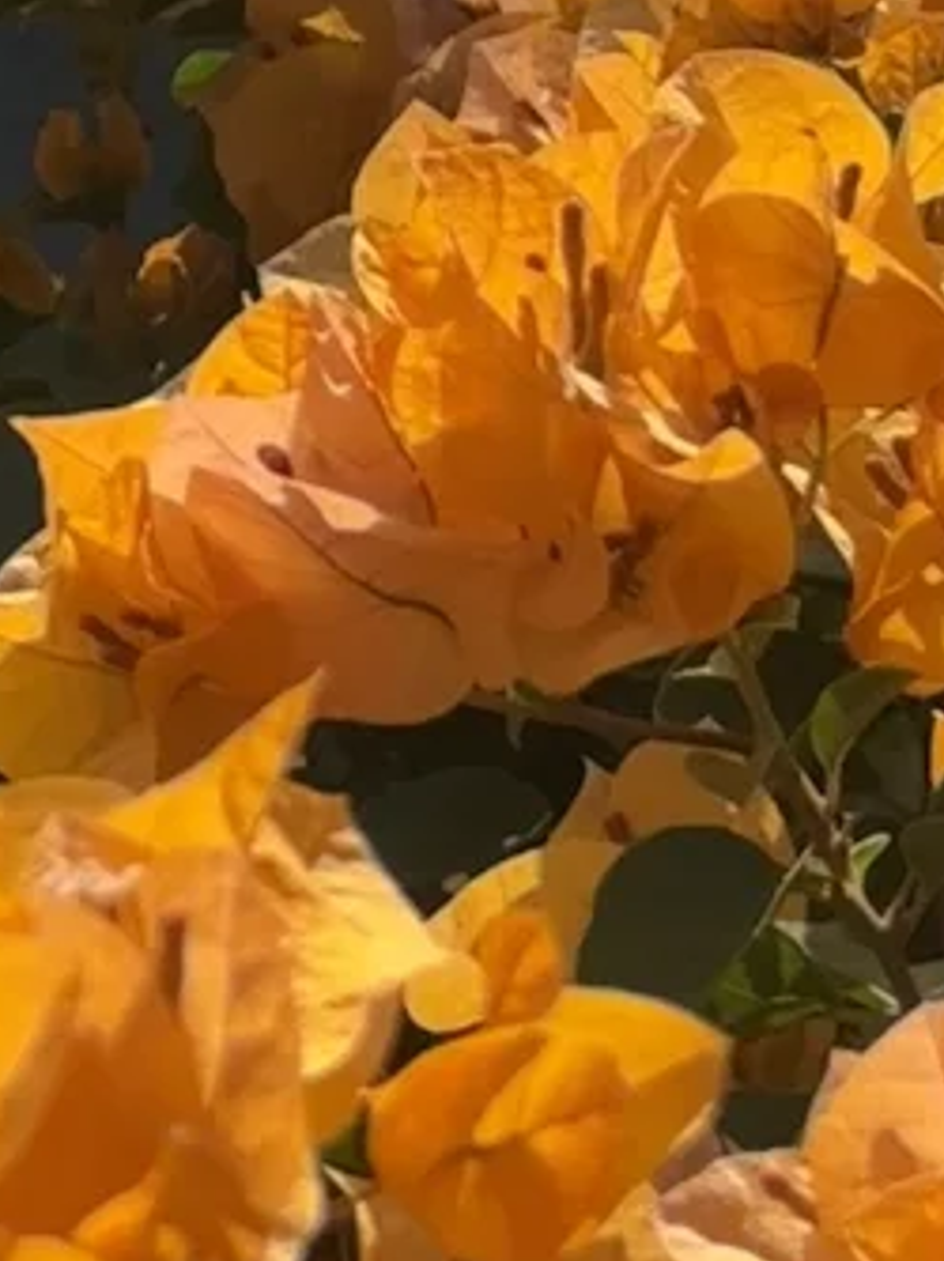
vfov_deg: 9.5
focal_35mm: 207
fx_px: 7536
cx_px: -1054
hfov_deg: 6.9
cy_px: -140
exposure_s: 1/3058
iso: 64
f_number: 1.78
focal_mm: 6.86
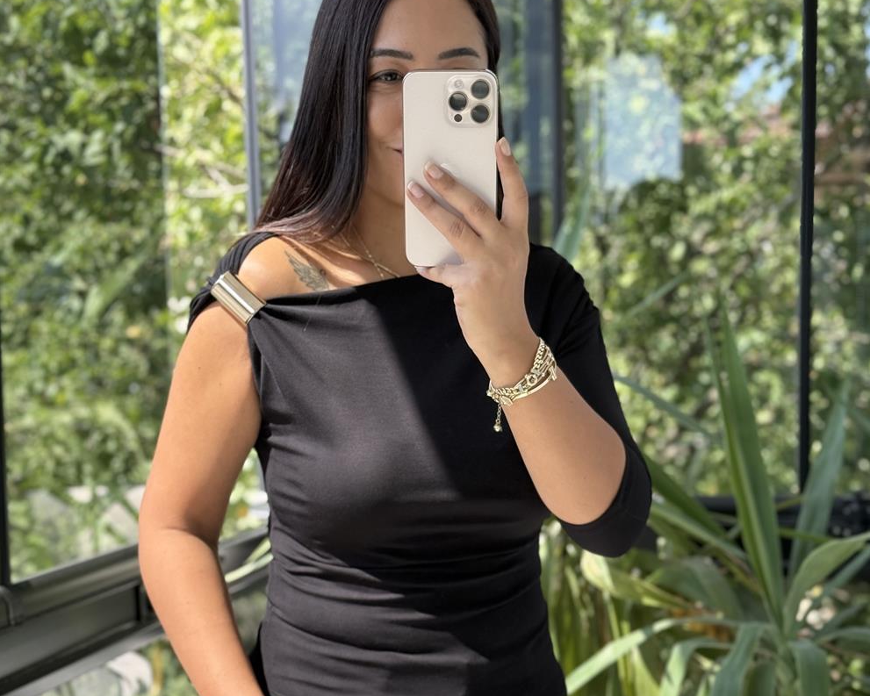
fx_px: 1622
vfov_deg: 24.1
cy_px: 474
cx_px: 438
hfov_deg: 30.0
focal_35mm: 63
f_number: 1.78
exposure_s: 1/478
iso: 64
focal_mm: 6.76
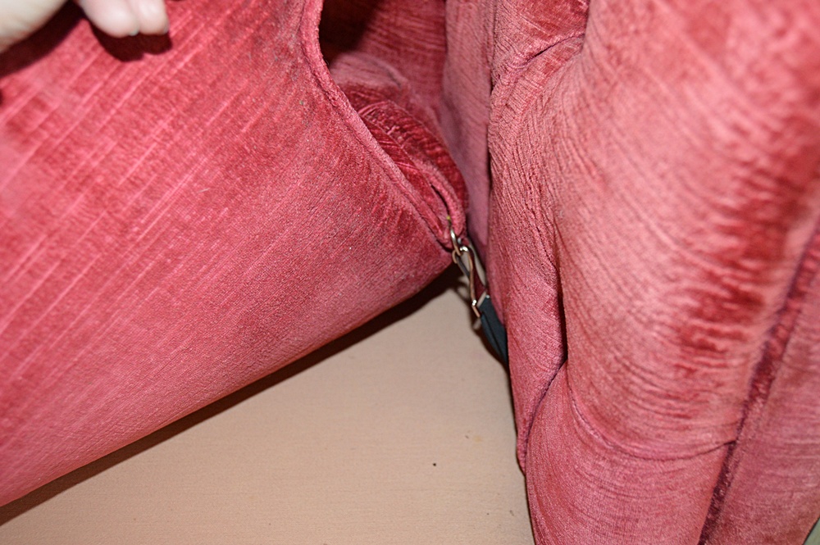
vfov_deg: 39.9
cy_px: 272
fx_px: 751
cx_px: 410
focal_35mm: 33
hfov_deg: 57.3
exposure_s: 1/60
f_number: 3.5
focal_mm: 22
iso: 1600
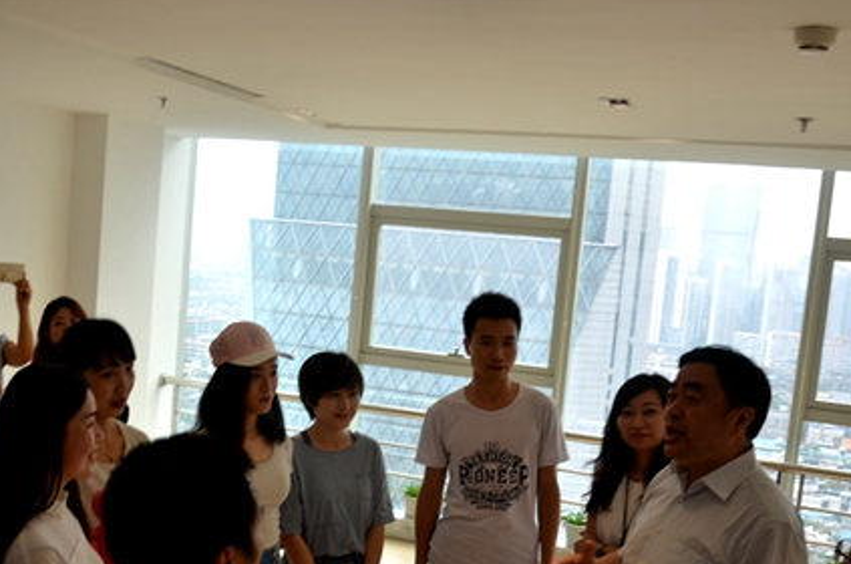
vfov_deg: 29.8
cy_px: 356
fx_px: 1055
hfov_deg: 43.7
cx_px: 330
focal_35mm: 45
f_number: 3.8
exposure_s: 1/50
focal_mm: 21
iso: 100
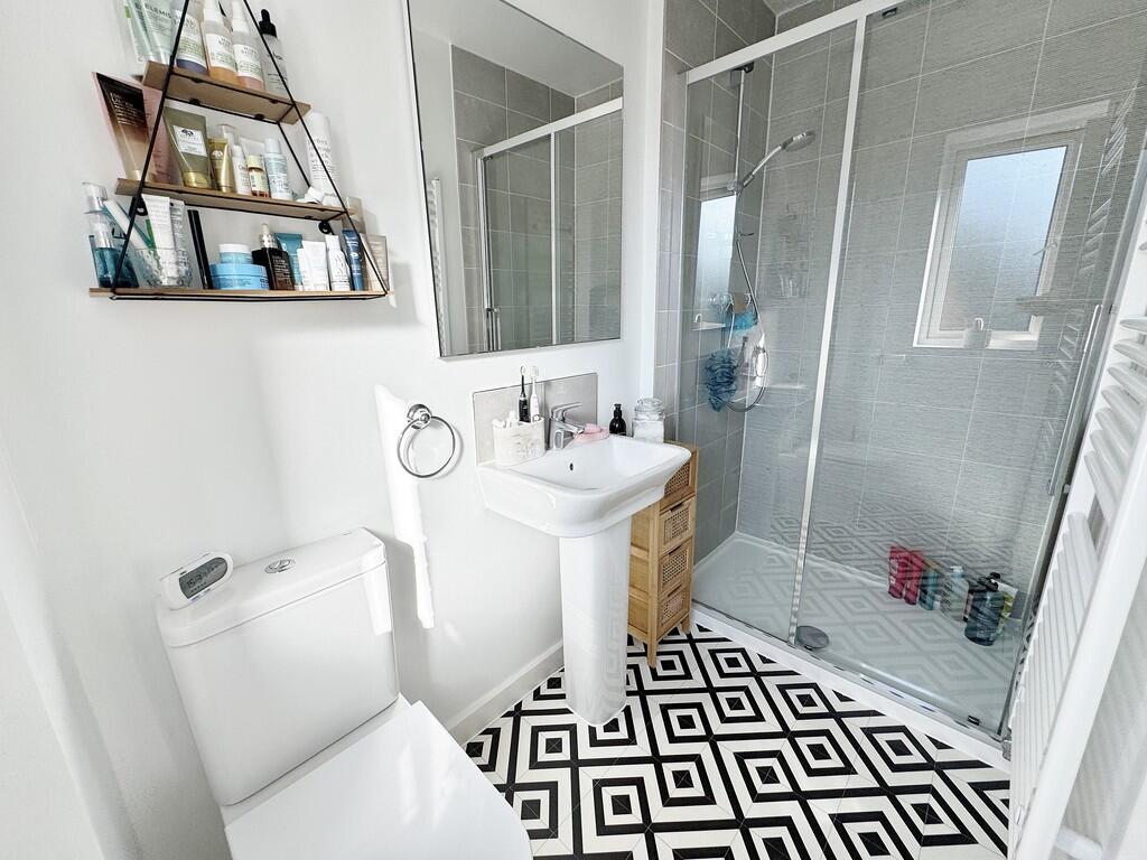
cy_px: 430
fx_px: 464
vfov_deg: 85.7
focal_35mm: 14
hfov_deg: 102.1
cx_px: 574
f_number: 2.2
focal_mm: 2.22
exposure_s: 1/383
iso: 40
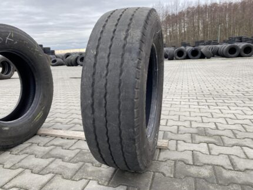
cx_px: 126
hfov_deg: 67.3
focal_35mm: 26
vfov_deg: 53.1
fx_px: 190
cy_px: 95
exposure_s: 1/122
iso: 32
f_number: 1.8
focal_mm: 4.25
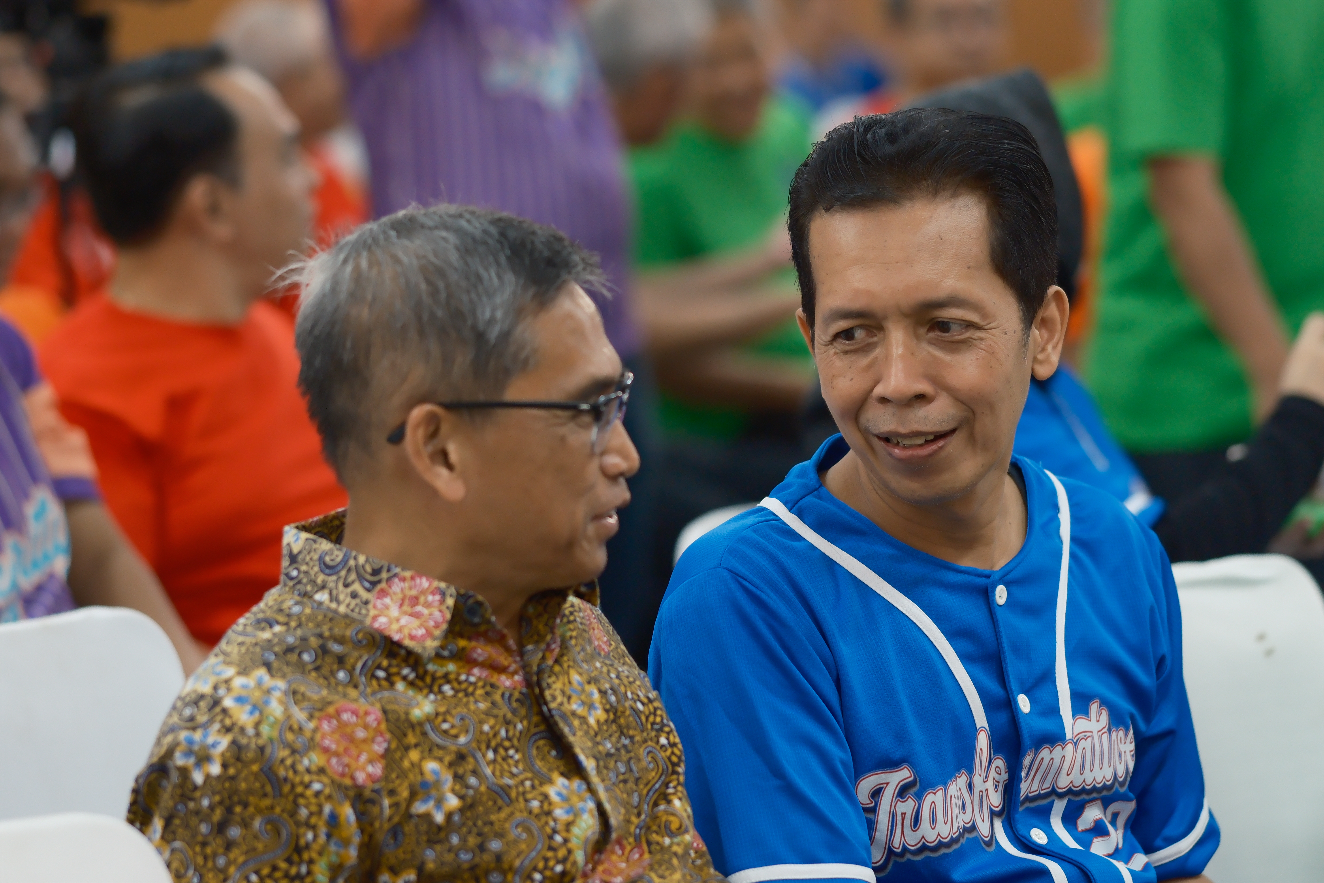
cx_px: 662
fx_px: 4965
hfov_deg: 15.2
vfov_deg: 10.2
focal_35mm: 135
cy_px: 442
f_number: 2
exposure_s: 1/80
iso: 1250
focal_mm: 90
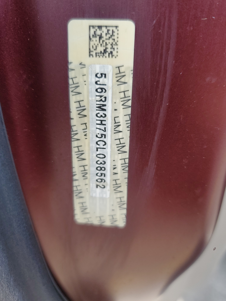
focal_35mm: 26
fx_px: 226
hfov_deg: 53.1
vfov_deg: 67.3
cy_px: 150
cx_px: 113
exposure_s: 1/500
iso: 50
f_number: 1.5
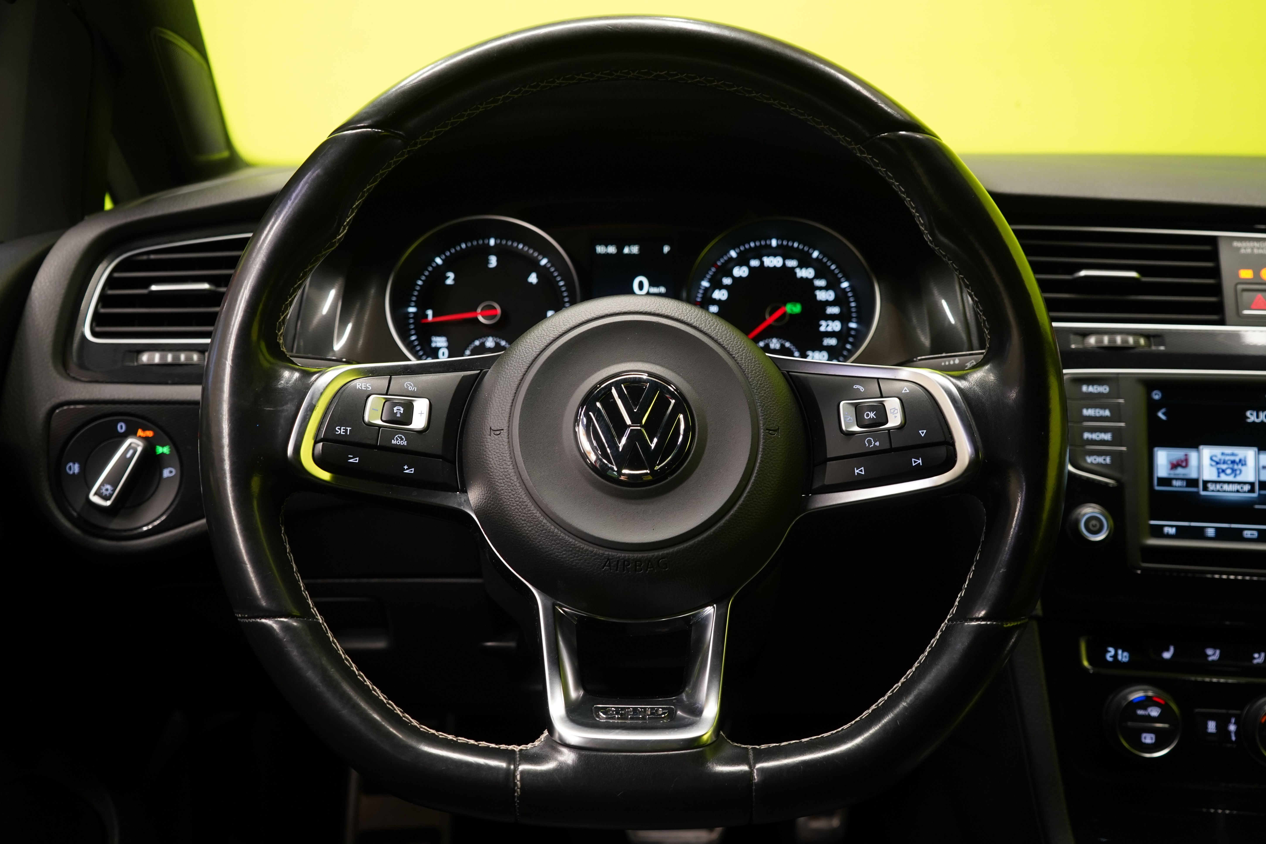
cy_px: 411
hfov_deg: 57.2
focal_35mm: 33
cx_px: 639
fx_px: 1160
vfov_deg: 40.0
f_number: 5.6
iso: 1250
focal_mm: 32
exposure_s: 1/20
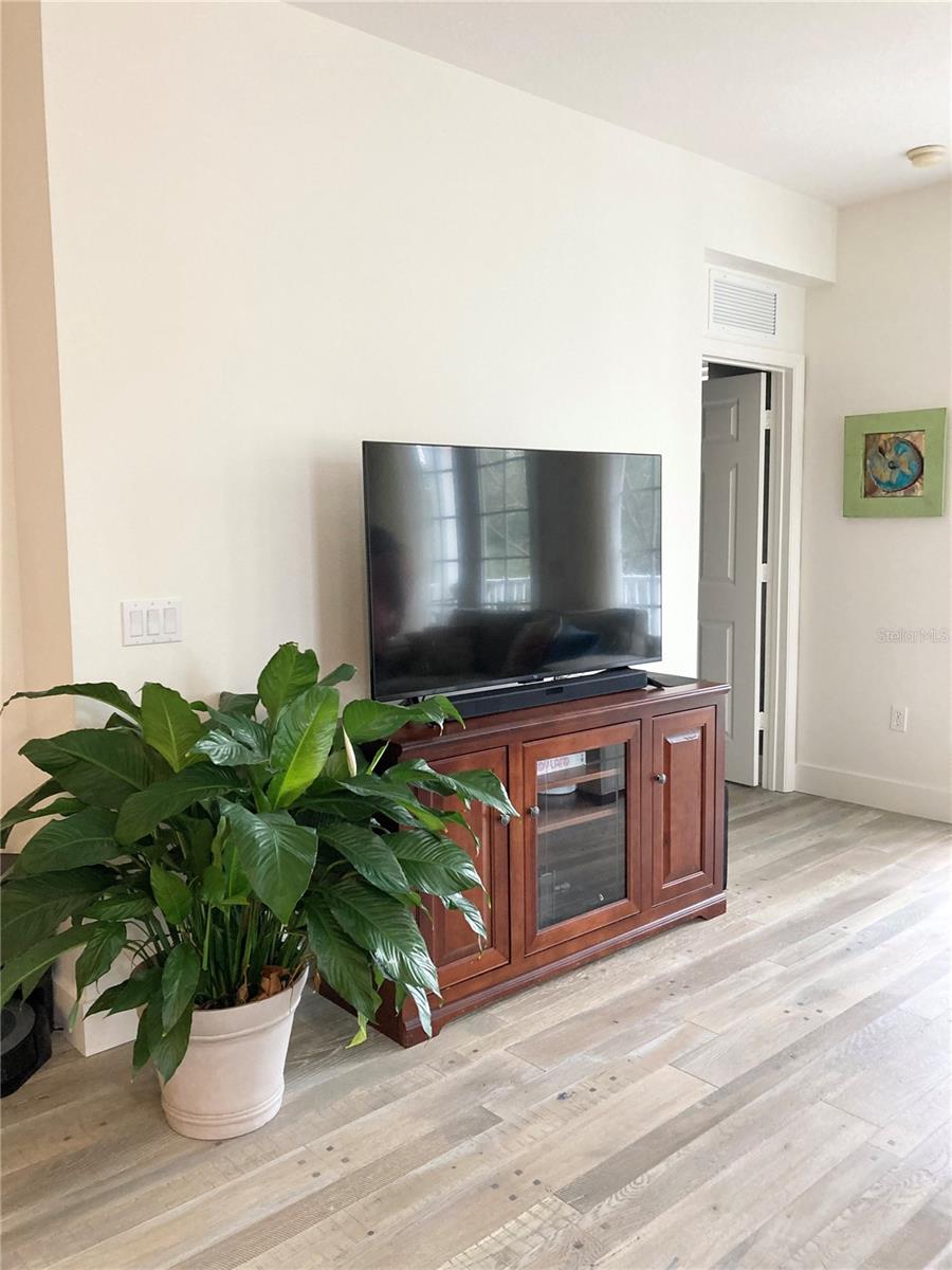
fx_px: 1027
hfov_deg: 49.7
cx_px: 476
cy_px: 635
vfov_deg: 63.4
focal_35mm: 28
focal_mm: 3.99
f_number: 1.8
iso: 200
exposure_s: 1/60
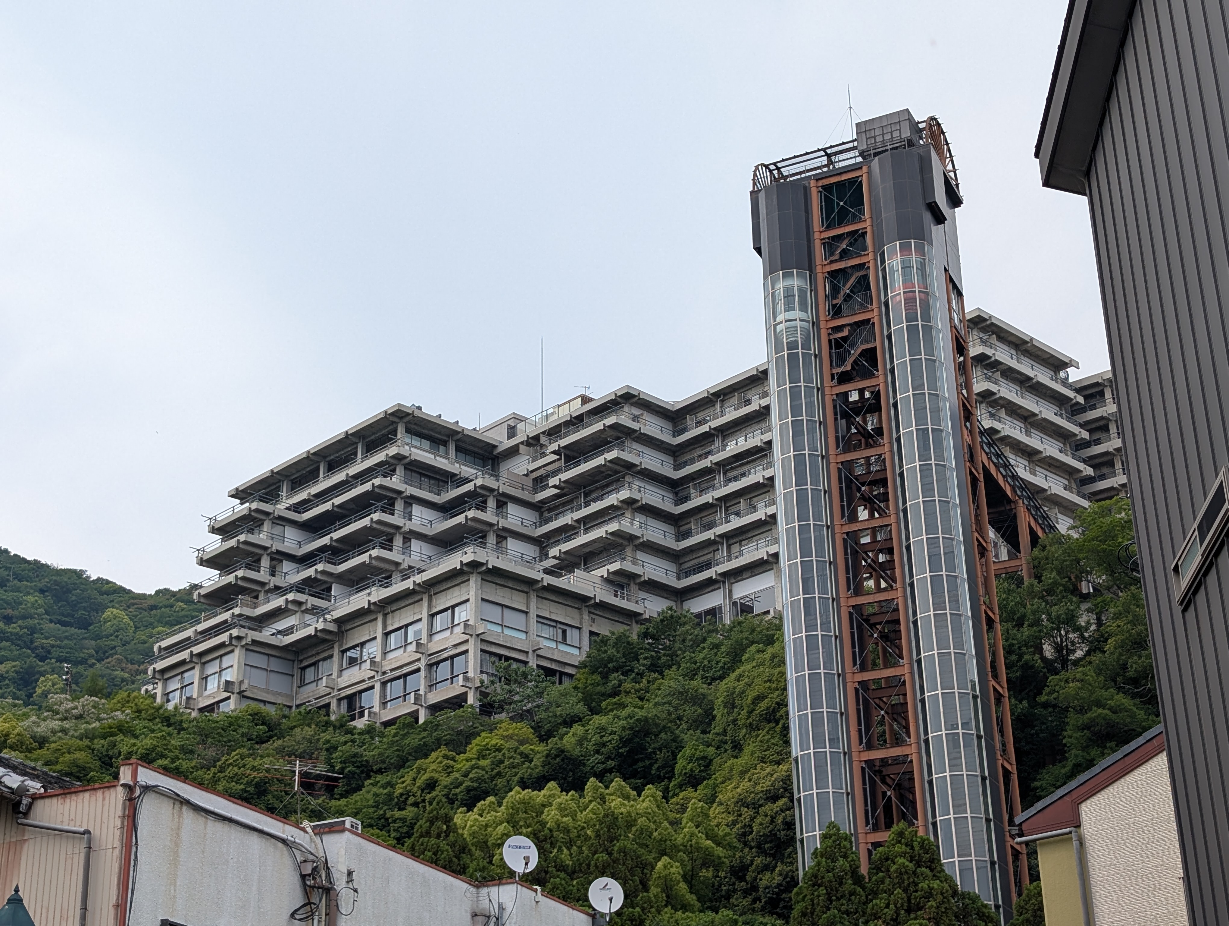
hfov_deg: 38.9
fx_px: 1742
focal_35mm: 49
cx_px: 614
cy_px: 463
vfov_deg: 29.7
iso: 26
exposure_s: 1/1079
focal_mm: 6.9
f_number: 1.68
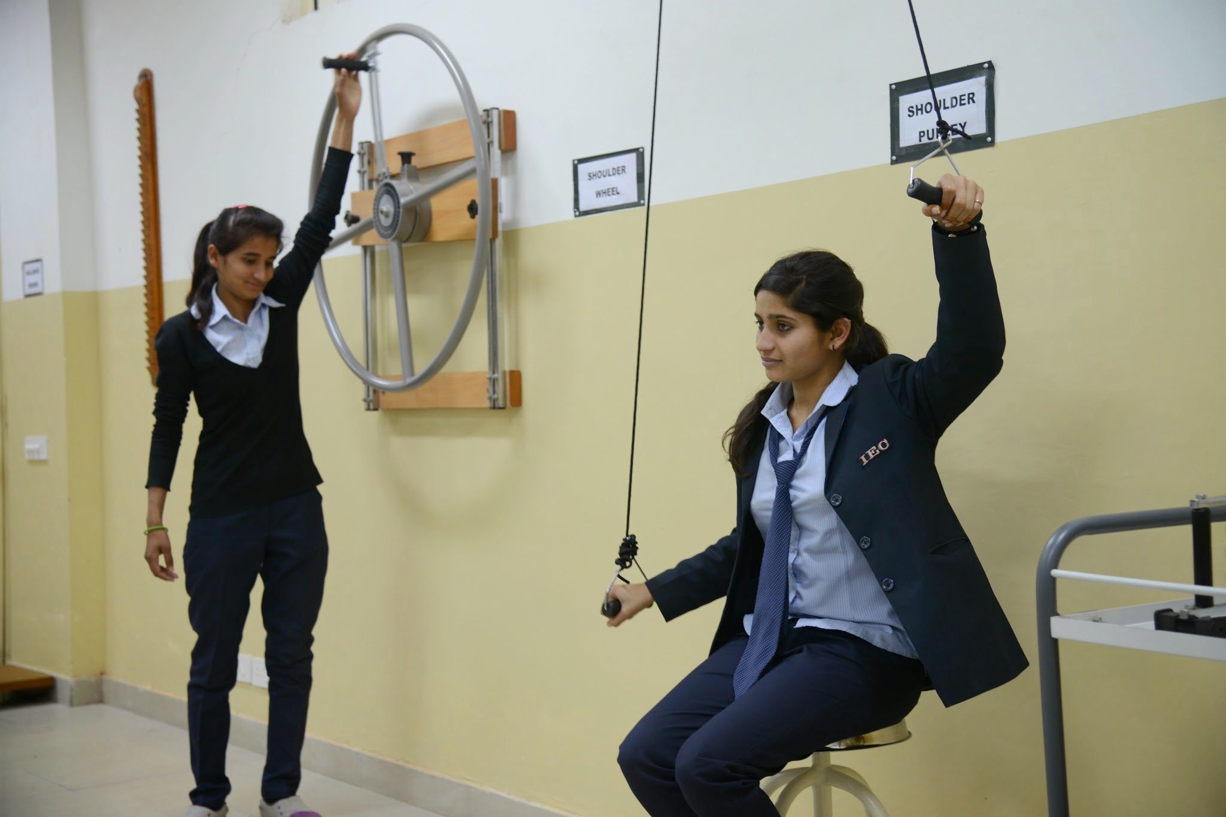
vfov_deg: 24.6
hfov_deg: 36.2
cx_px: 613
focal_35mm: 55
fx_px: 1873
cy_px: 408
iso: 800
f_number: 4.5
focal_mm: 55
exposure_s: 1/60
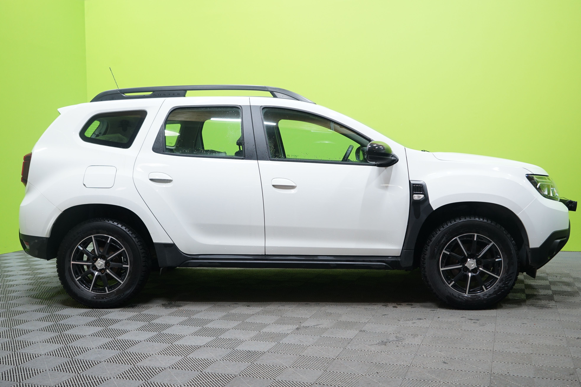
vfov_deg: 35.1
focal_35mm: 38
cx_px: 290
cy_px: 194
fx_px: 613
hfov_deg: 50.7
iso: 800
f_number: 5
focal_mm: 38
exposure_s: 1/20
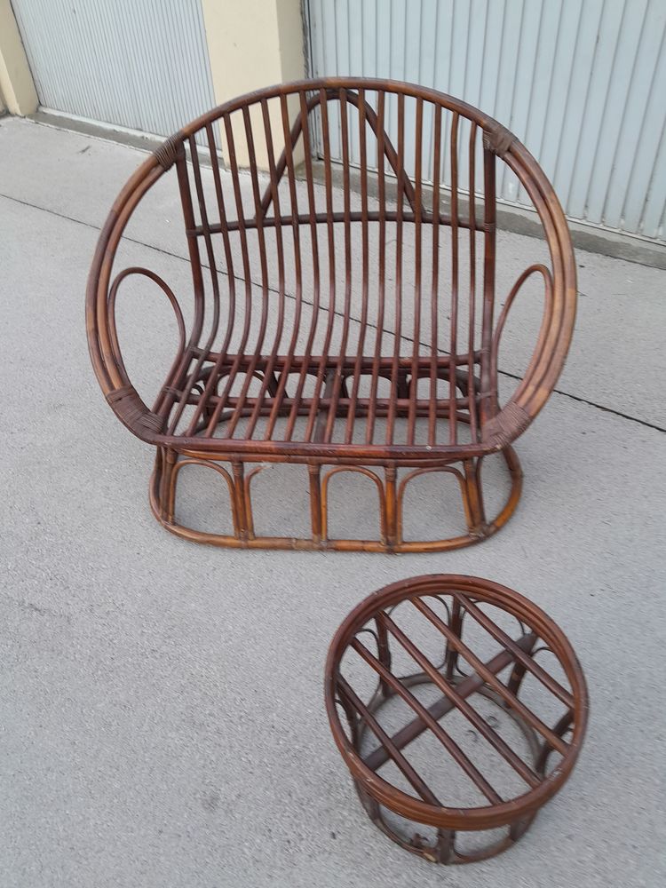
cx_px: 333
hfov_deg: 53.1
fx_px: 667
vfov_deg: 67.3
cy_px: 444
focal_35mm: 26
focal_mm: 3.98
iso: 50
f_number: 1.8
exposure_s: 1/50
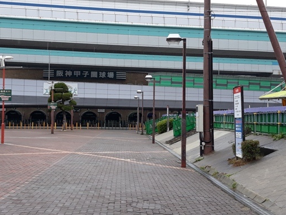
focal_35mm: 34
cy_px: 88
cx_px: 115
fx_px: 281
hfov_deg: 53.6
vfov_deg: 41.6
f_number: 1.7
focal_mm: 3.71
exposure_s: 1/256
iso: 40
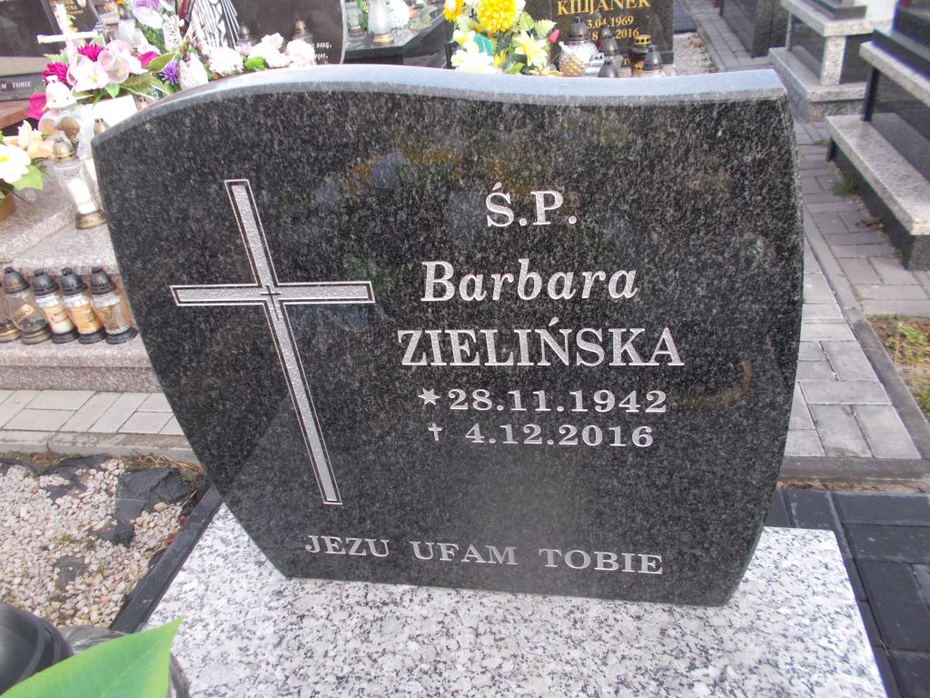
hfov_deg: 67.3
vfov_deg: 53.1
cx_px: 465
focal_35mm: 26
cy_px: 349
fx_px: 699
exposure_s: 1/100
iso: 80
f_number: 3.2
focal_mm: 4.6
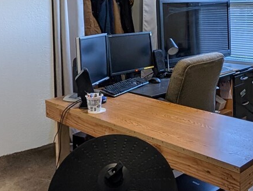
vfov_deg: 32.0
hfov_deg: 42.3
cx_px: 169
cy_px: 35
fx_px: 322
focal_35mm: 44
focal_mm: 2.02
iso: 52
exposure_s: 1/33.3
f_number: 1.7
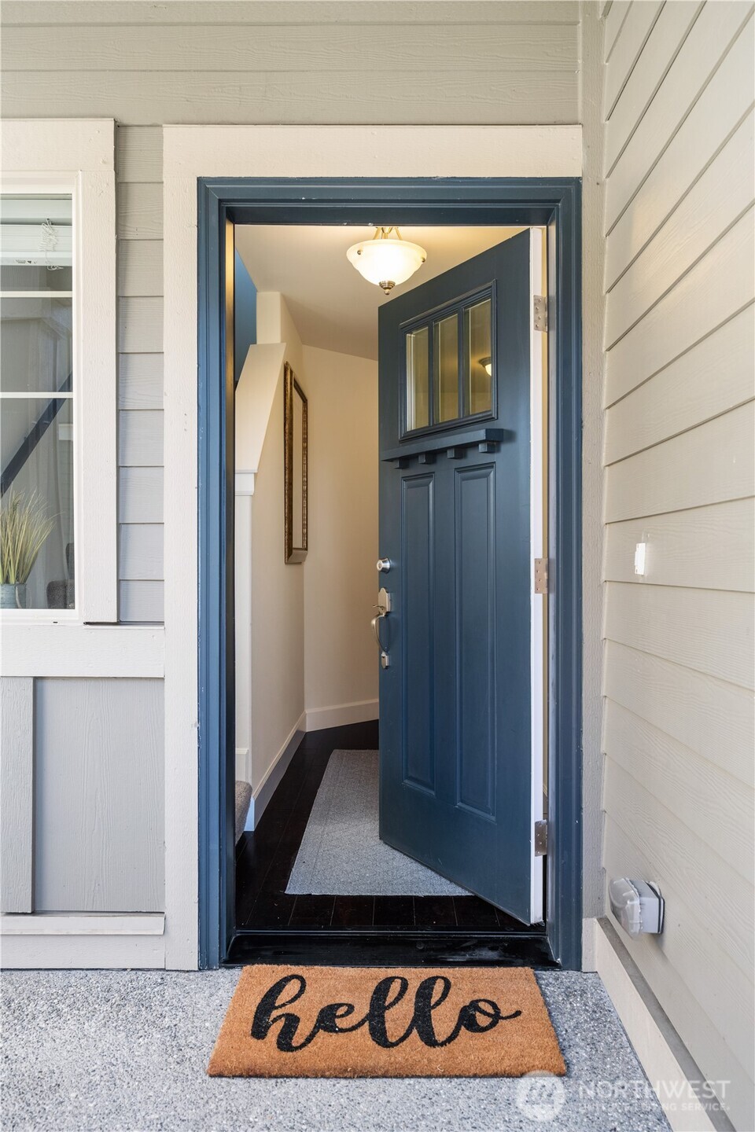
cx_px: 378
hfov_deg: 50.4
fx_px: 802
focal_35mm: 26
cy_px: 566
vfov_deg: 70.4
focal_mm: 25.5
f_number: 7.1
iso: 500
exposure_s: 1/20
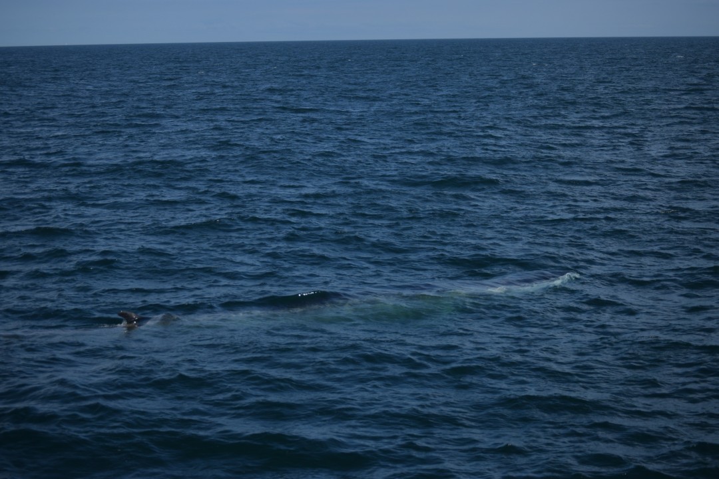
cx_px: 360
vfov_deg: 16.6
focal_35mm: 82
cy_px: 240
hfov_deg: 24.6
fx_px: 1648
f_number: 4
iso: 200
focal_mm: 55
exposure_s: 1/4000
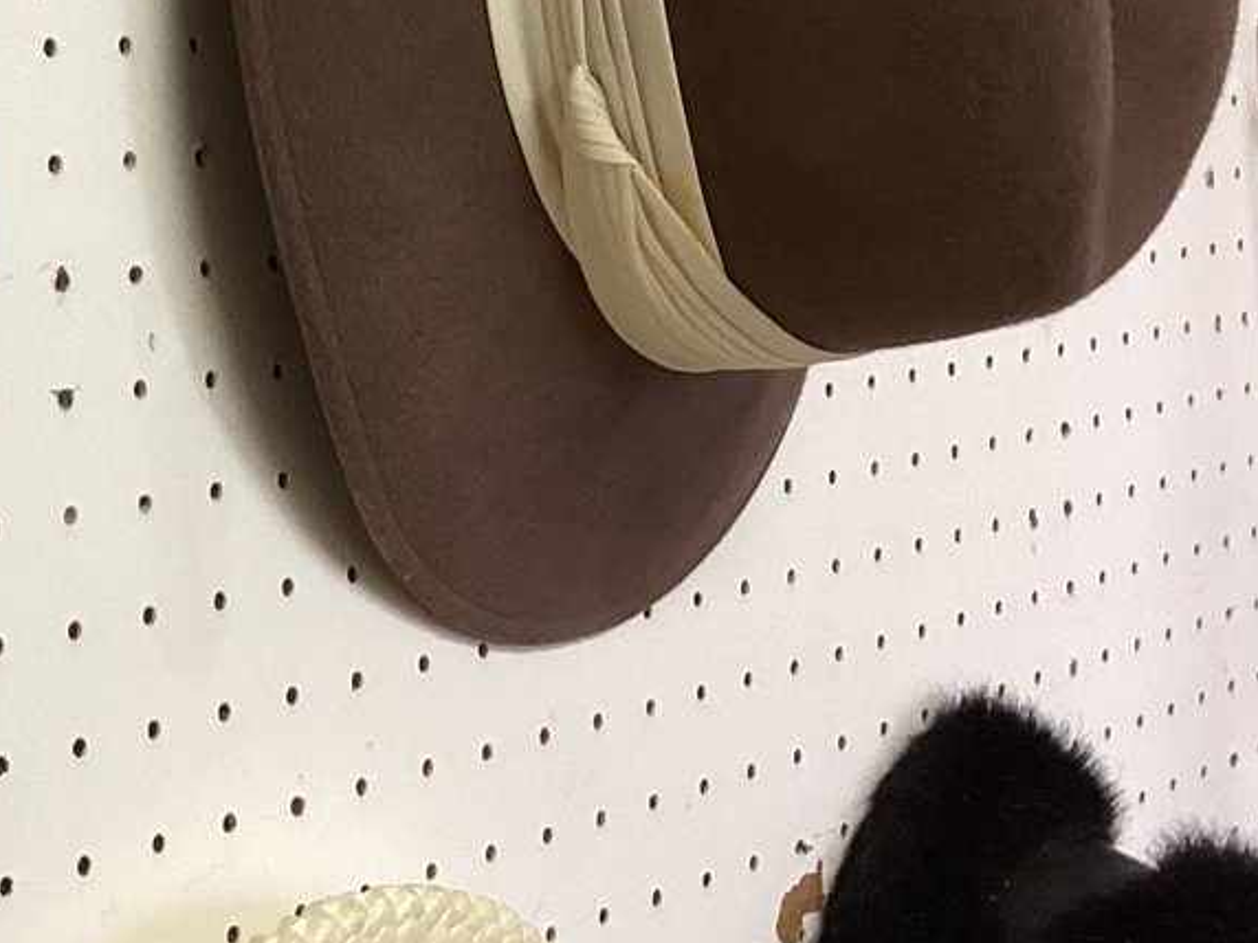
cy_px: 241
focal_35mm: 82
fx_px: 2980
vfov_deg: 17.9
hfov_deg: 21.4
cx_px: -399
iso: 125
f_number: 2.4
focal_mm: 3.3
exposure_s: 1/60
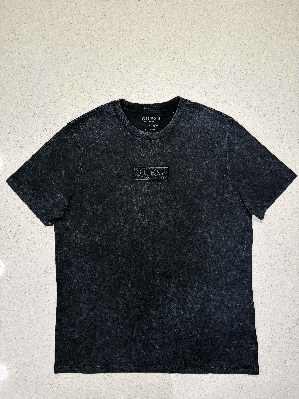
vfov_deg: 67.3
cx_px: 150
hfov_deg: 53.1
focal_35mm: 26
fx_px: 299
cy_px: 200
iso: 125
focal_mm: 5.96
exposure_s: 1/60
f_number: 1.6
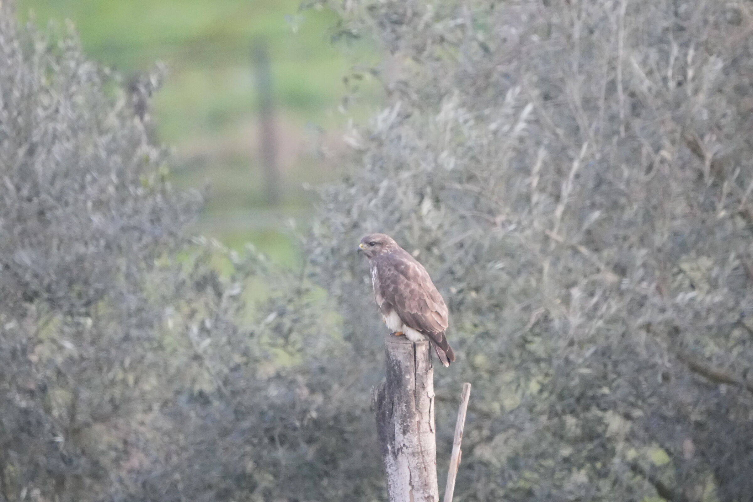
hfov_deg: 2.5
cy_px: 251
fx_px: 17527
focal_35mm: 838
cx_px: 376
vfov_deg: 1.6
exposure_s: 1/250
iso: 10000
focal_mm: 559
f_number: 6.3
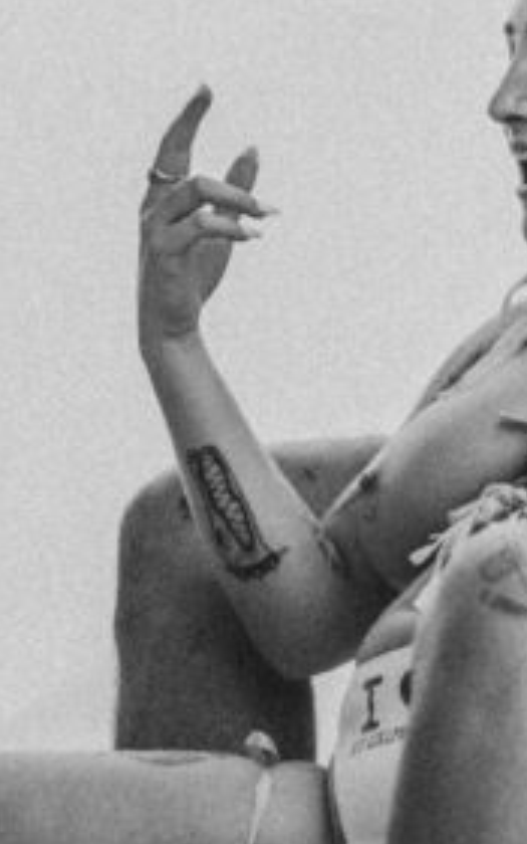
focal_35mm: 352
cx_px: 765
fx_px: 8089
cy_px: 277
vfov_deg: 6.0
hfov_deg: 3.7
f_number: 1.2
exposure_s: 1/125
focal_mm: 56
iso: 2000
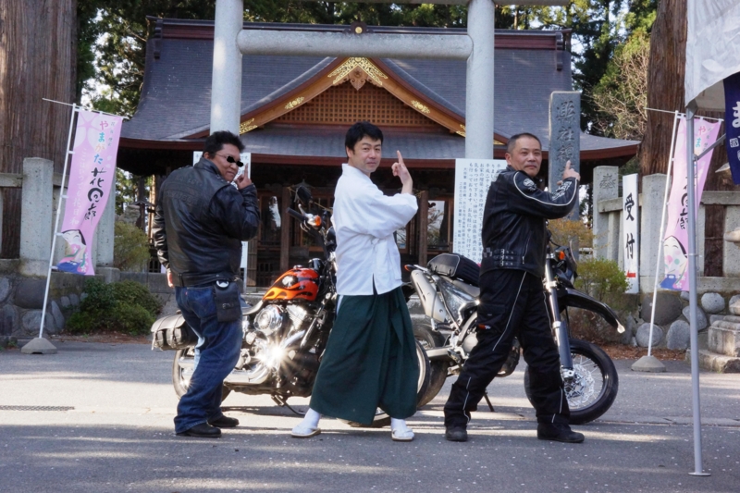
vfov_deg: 21.6
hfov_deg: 31.9
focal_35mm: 63
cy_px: 246
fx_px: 1295
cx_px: 370
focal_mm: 42
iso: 1000
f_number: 25
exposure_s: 1/80
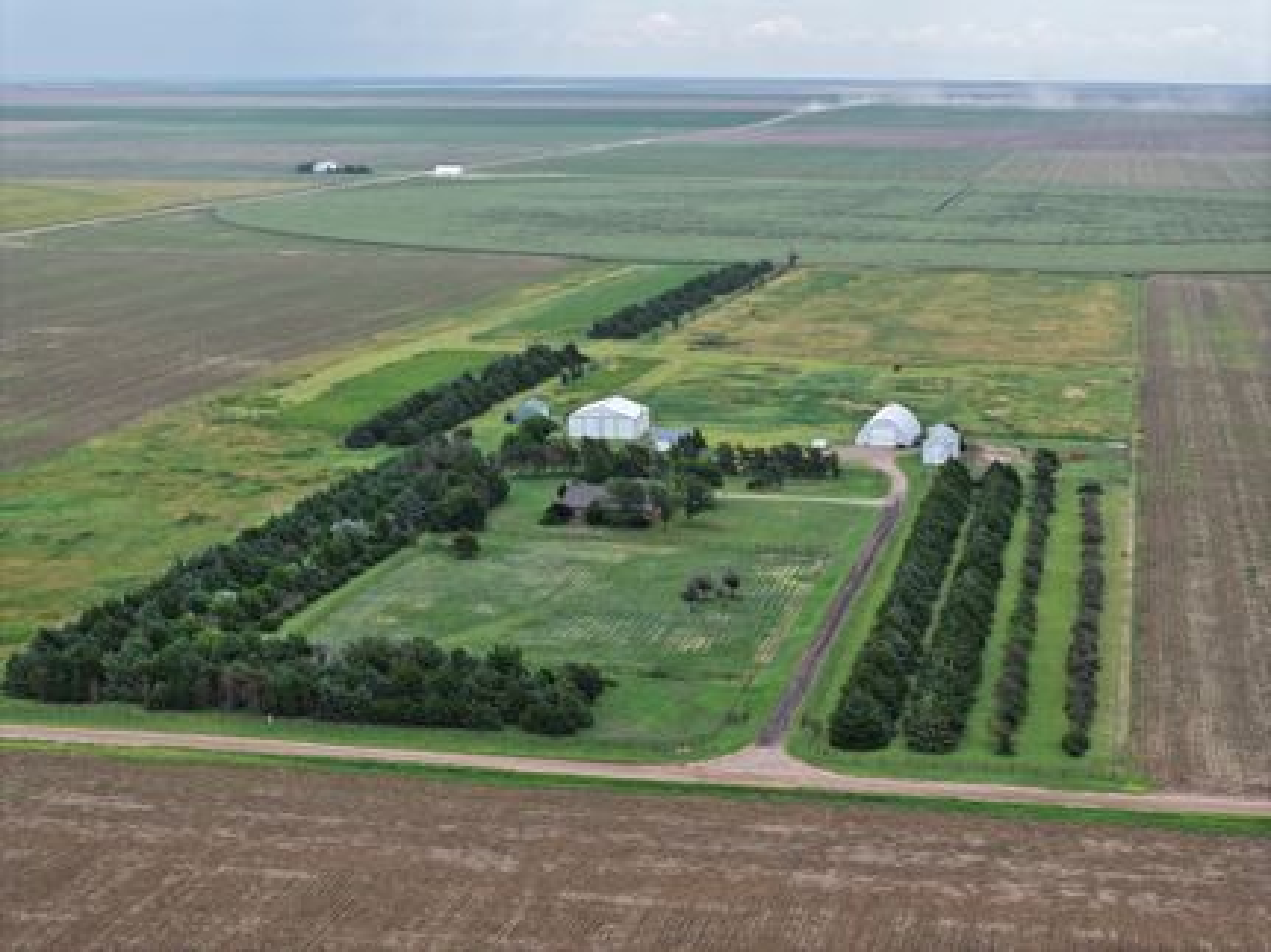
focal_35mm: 70
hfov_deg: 27.8
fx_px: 2569
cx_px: 636
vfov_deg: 21.0
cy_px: 476
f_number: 2.8
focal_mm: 19.35
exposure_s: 1/500
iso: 110
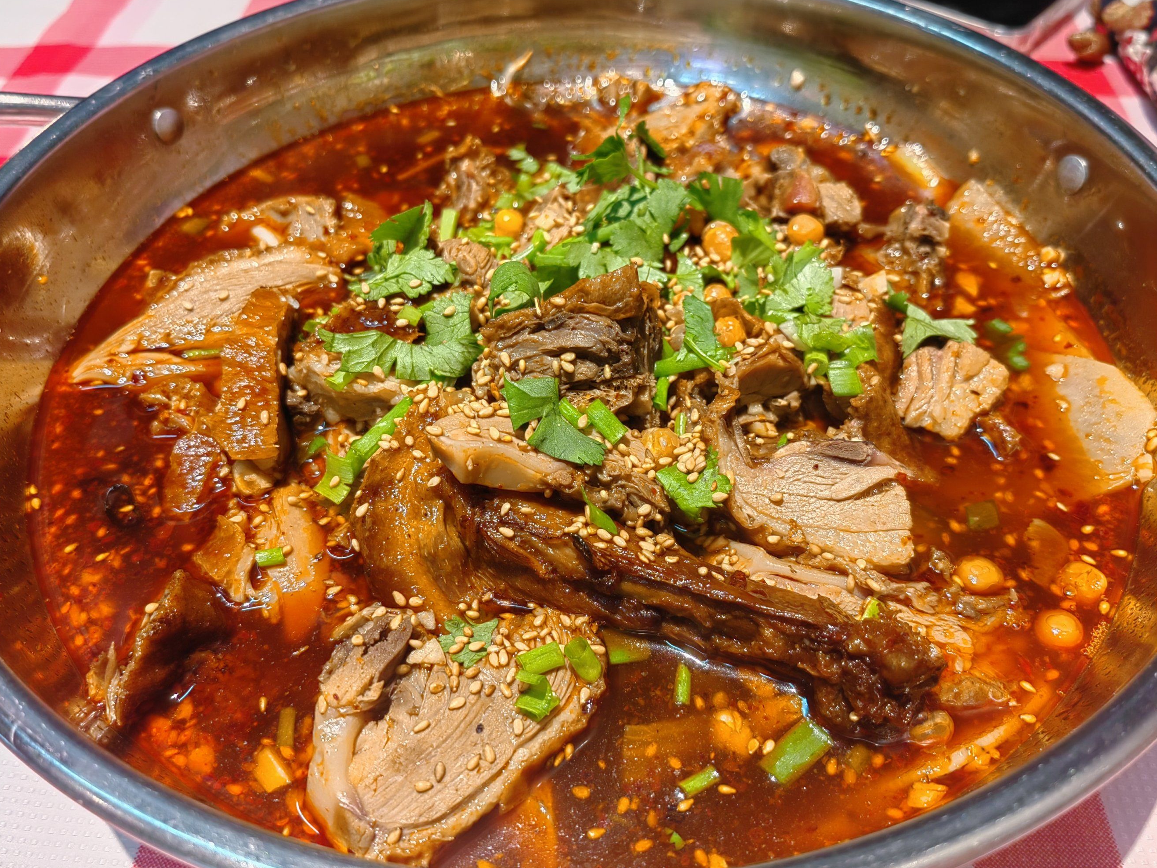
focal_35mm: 28
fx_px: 936
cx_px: 559
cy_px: 430
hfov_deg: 63.4
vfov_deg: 49.7
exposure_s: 1/100
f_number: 1.8
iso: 50
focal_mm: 5.54
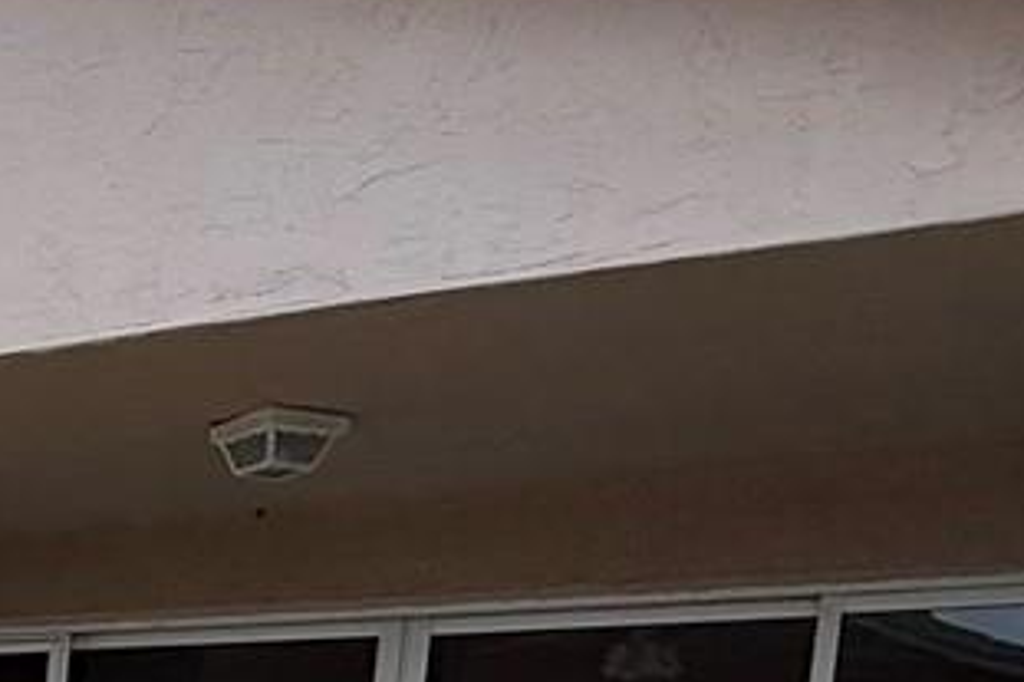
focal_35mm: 75
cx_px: -797
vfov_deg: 16.0
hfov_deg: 20.0
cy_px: 1137
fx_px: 2132
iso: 64
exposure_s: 1/1431
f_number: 2.2
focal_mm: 2.22
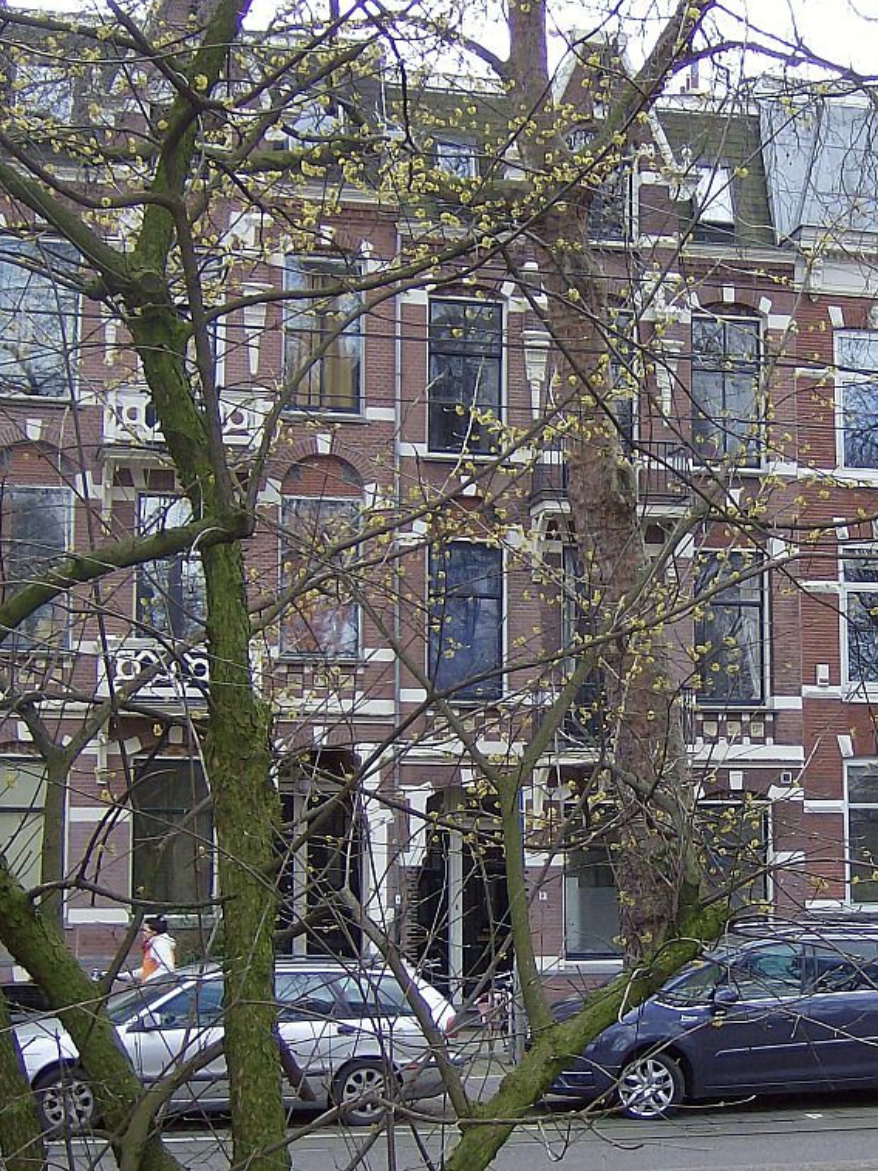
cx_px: 654
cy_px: 585
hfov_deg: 23.4
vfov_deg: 31.2
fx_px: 2098
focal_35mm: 62
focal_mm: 7.7
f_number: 3.1
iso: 100
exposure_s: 1/283
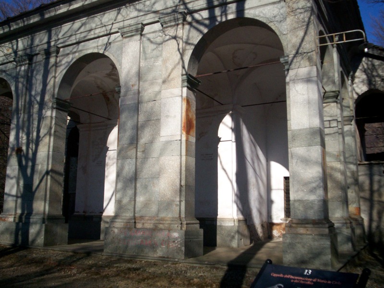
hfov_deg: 51.4
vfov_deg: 39.7
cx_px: 192
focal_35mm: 36
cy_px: 144
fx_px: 399
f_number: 4.5
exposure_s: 1/850
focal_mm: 5.9
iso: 100
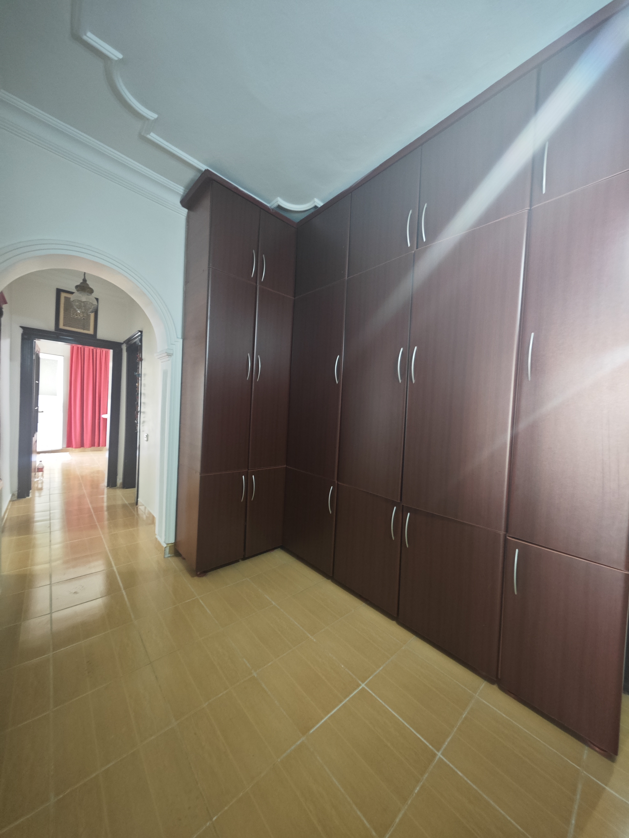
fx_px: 291
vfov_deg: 110.5
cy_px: 419
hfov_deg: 94.5
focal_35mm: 12
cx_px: 314
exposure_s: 1/25
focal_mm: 2.03
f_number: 1.8
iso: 640
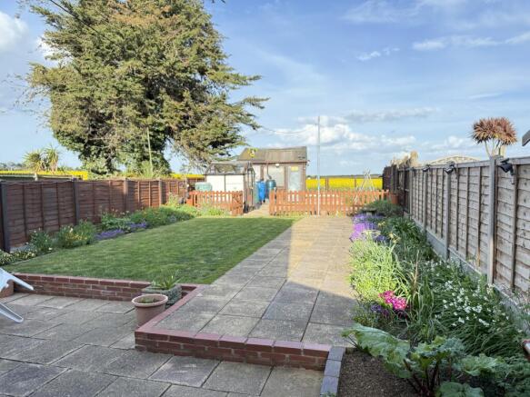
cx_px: 265
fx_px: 367
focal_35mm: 24
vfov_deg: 56.8
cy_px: 198
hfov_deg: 71.6
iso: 100
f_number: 1.78
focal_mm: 6.76
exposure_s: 1/1091
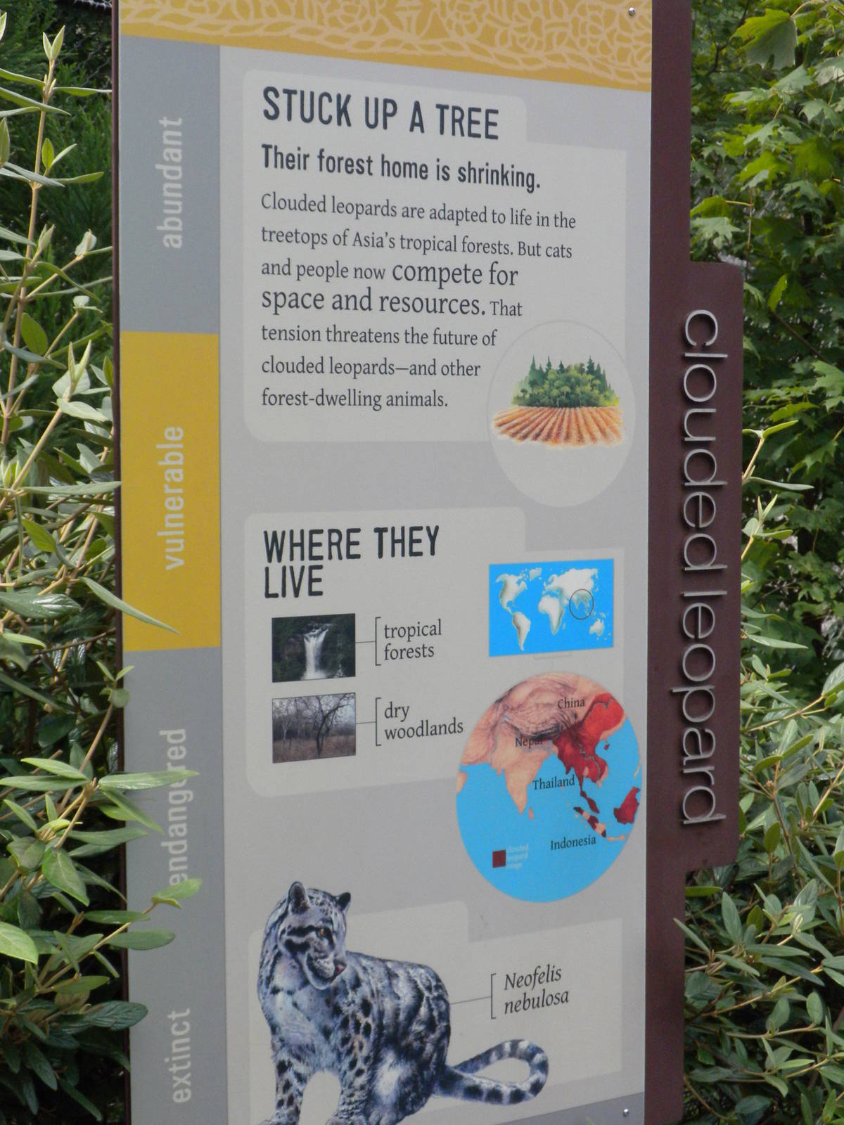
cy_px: 562
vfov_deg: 27.0
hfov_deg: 20.4
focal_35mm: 72
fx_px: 2341
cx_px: 422
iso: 230
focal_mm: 12.7
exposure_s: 1/500
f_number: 5
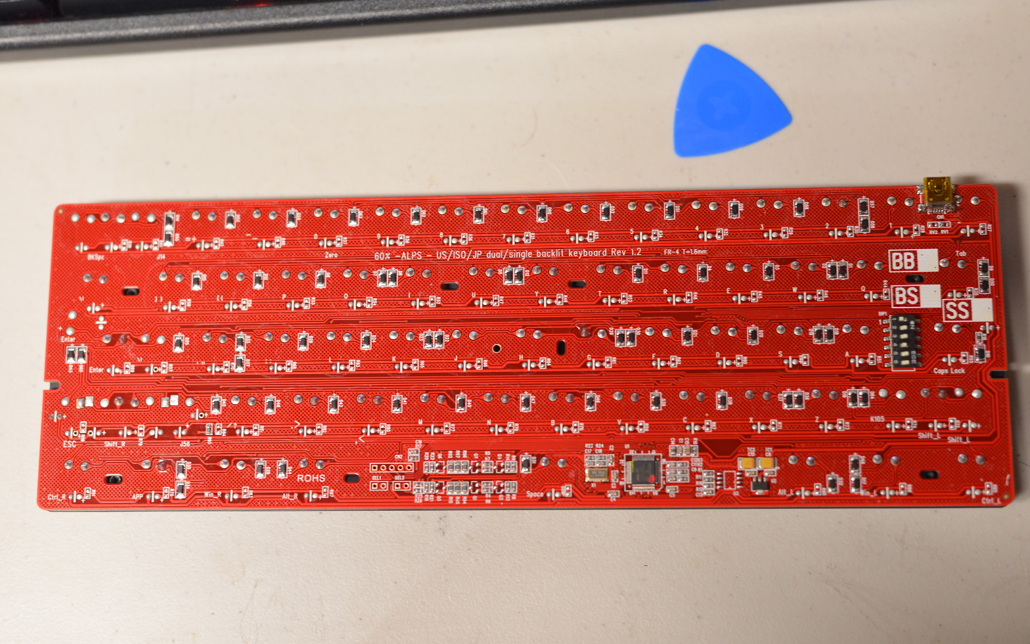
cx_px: 516
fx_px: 1460
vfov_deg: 24.9
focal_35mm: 52
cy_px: 330
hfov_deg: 38.9
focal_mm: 50
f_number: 2.8
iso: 1000
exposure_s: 1/50
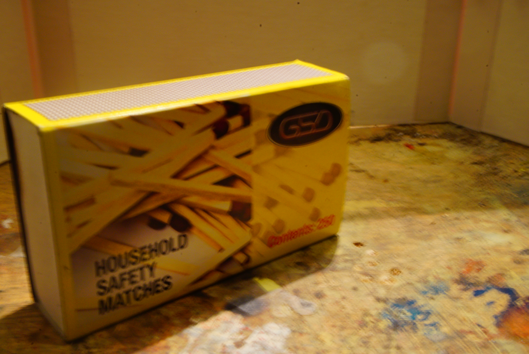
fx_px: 544
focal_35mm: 37
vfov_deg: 36.0
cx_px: 264
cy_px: 177
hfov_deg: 51.9
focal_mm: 37
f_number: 22
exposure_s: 1
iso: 500
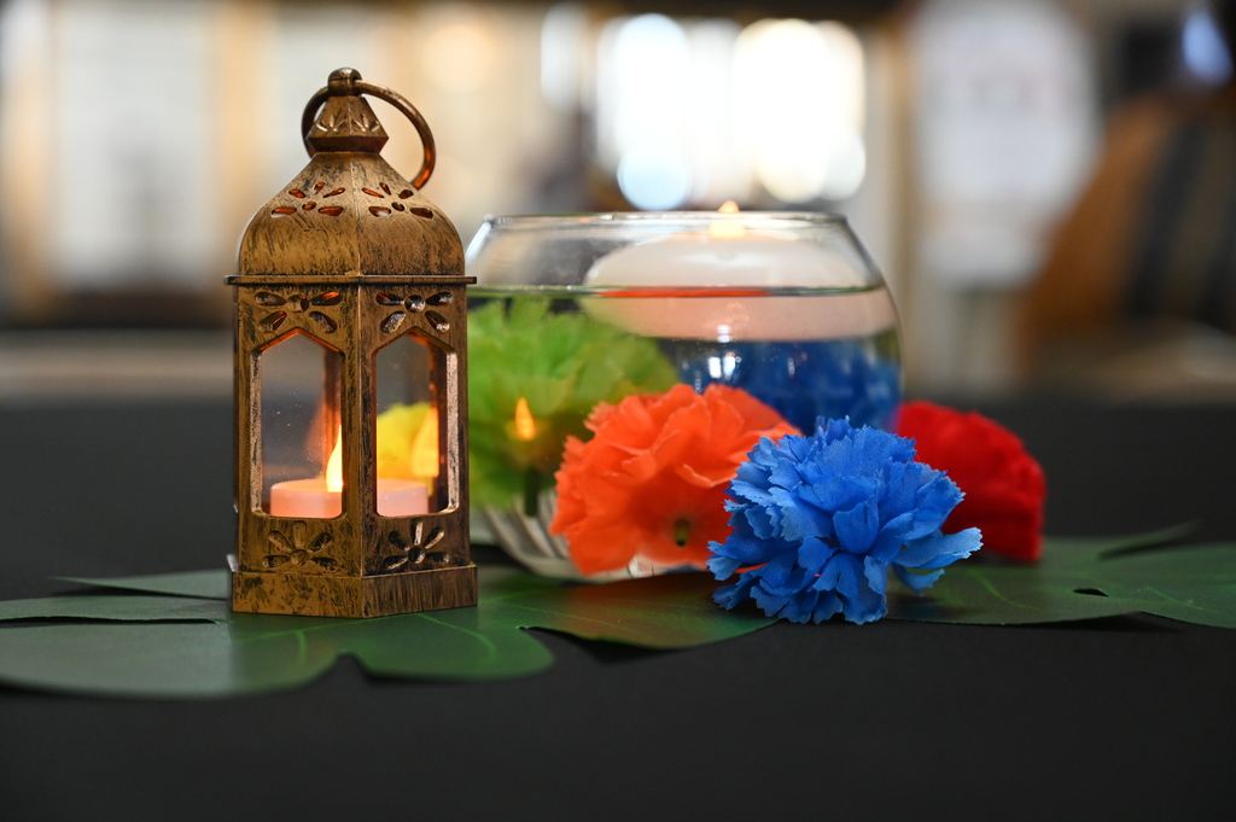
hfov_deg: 32.4
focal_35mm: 62
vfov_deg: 21.9
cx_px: 618
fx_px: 2127
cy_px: 411
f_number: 4
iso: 3200
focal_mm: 62
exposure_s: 1/125
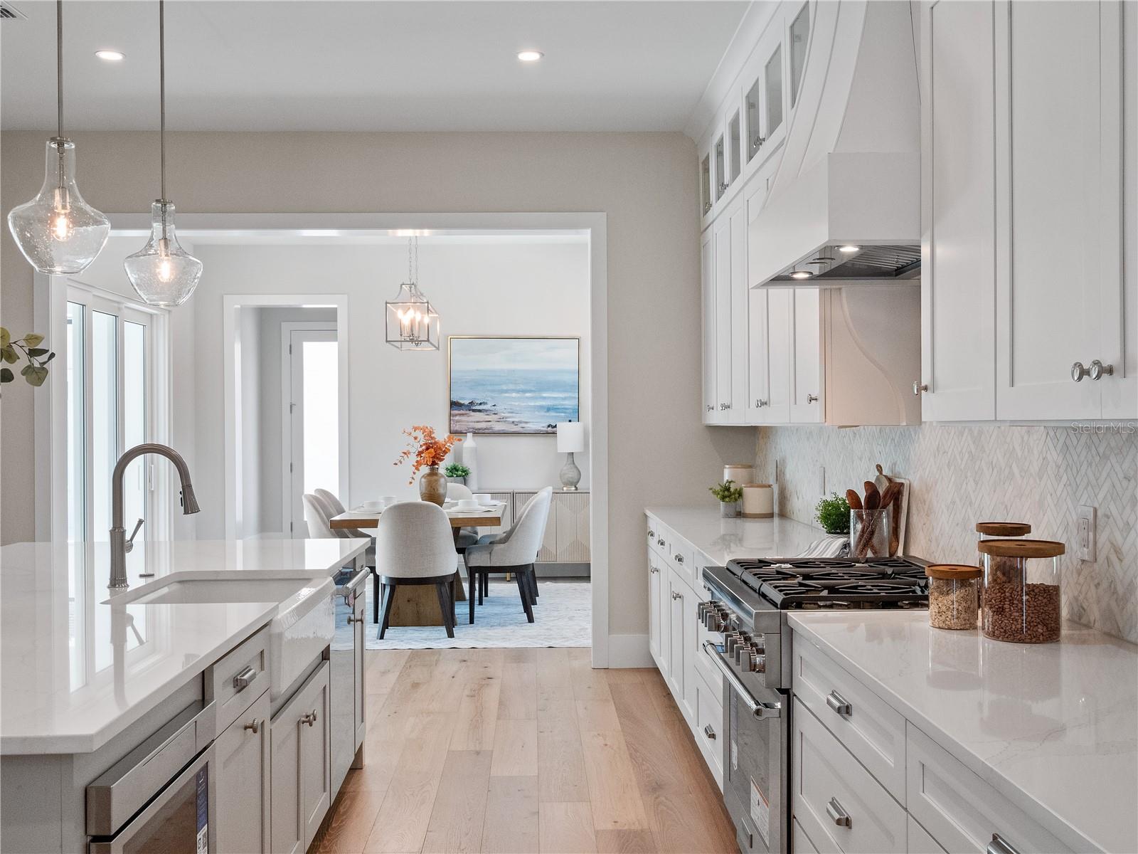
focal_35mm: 36
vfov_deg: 39.7
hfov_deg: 51.4
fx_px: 1183
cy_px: 427
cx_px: 569
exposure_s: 1/60
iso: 2000
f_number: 10
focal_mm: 18
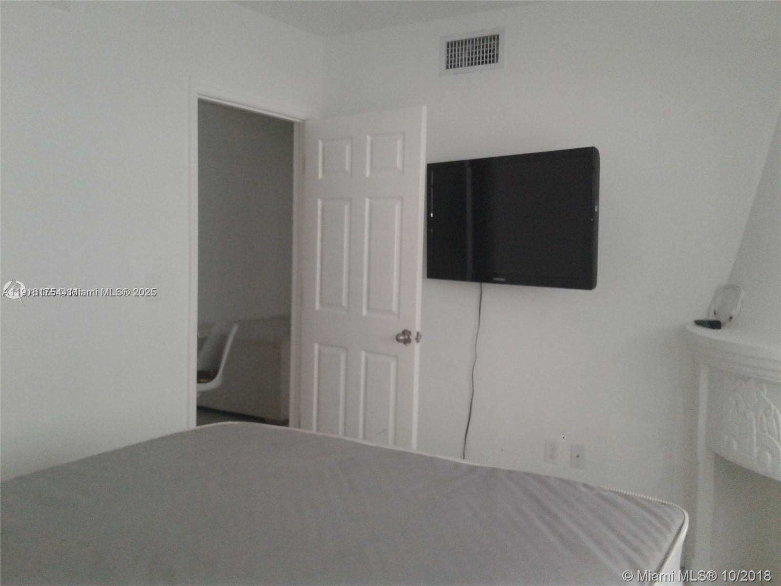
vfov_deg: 42.9
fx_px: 745
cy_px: 293
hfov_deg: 55.4
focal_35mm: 33
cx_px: 390
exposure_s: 1/33
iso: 100
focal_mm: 3.3
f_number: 2.2
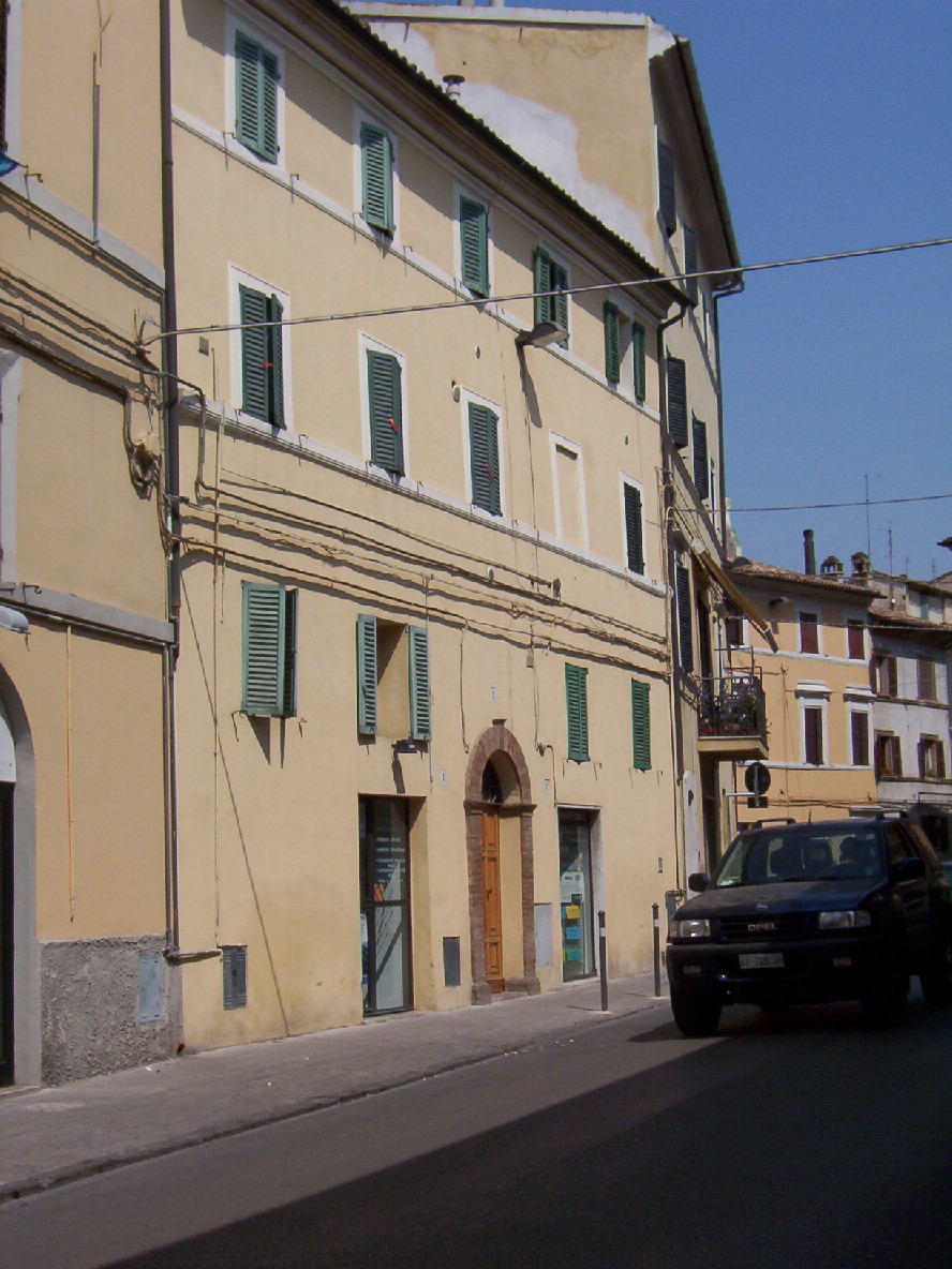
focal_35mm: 51
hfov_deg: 28.6
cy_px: 634
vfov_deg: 37.5
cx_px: 476
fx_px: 1870
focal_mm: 7.88
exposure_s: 1/1508
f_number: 5.97
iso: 100
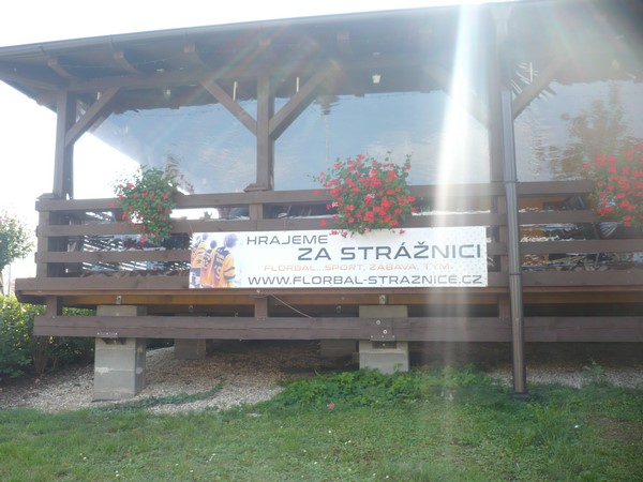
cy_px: 241
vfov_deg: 40.7
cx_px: 322
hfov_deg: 52.6
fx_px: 650
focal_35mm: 35
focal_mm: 5.8
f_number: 2.8
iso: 100
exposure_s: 1/200
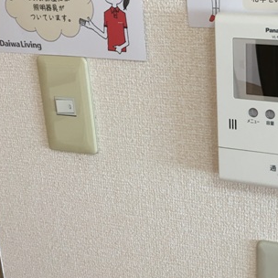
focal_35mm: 54
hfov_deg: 29.7
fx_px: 491
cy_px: 101
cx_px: 272
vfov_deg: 31.5
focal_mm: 4.15
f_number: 2.2
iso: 64
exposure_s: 1/30
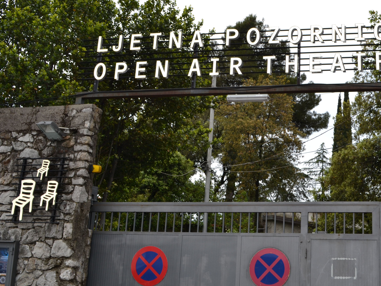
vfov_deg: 29.7
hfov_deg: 38.1
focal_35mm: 49
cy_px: 150
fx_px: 539
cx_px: 276
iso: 100
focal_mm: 22
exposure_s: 1/200
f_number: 10
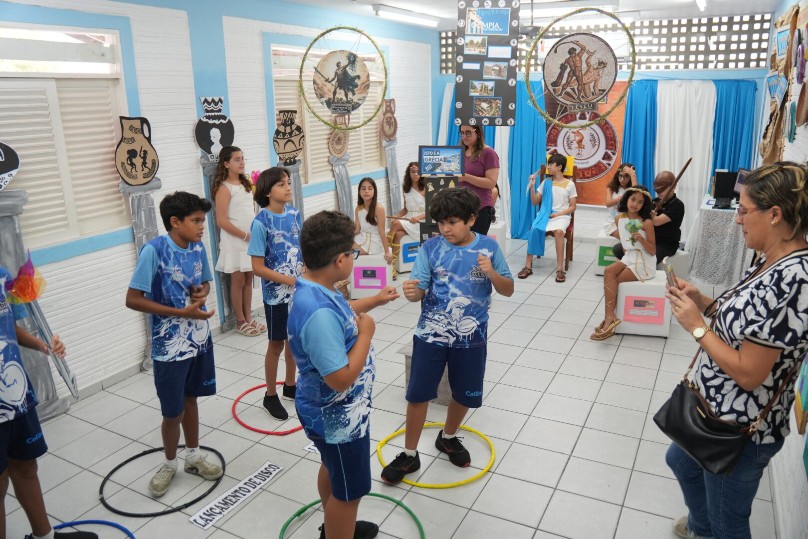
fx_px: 572
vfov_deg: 50.4
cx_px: 404
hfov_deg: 70.4
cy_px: 270
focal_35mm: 26
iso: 640
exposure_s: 1/100
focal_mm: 17
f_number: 2.8
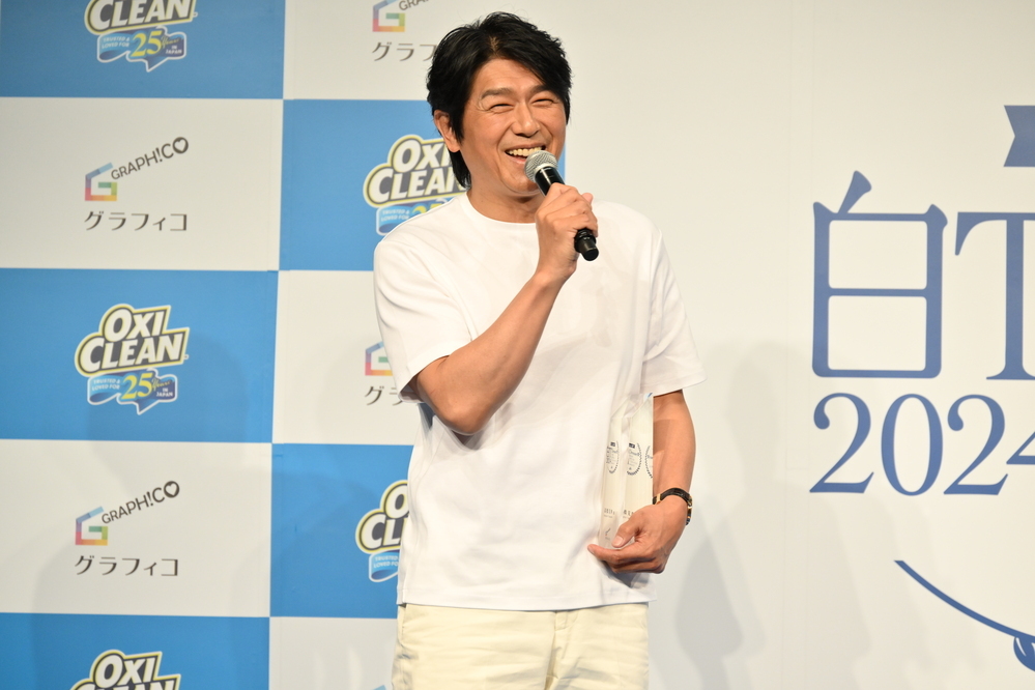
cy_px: 345
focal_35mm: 170
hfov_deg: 12.1
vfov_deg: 8.1
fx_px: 4887
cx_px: 518
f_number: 6.3
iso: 1600
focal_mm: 170
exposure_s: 1/200
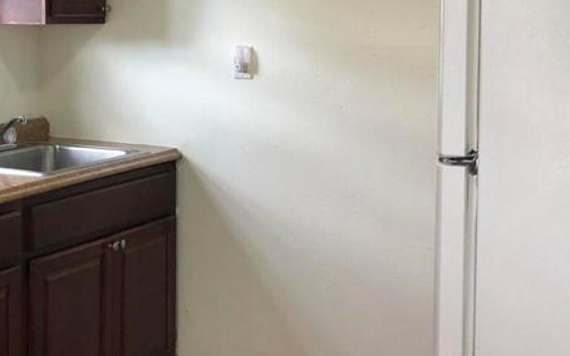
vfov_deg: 19.3
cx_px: 109
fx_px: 1041
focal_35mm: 67
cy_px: 83
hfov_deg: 29.9
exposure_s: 1/17
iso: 40
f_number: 1.8
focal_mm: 3.99
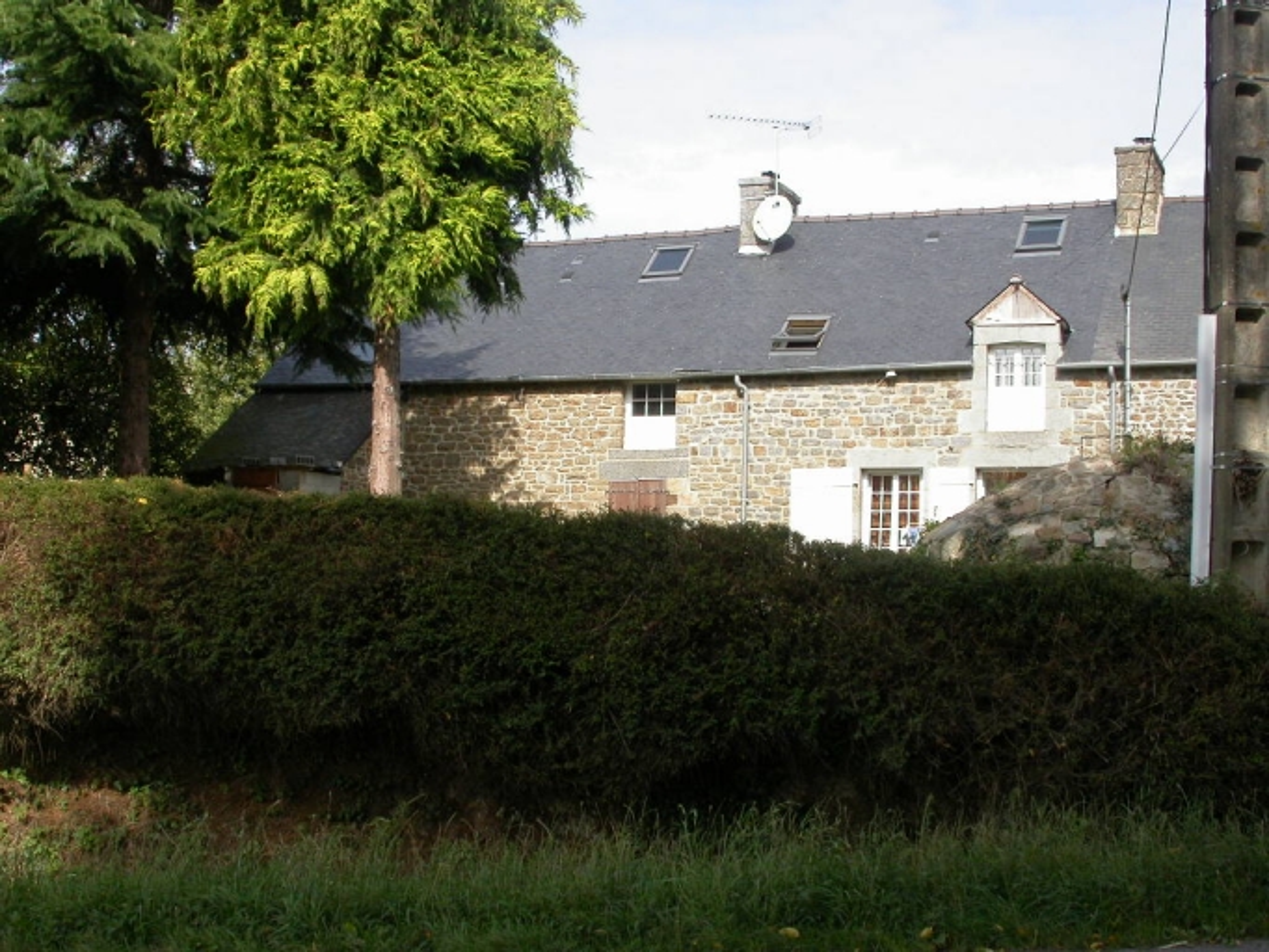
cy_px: 476
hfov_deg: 40.4
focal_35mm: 47
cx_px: 634
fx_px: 1724
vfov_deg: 30.9
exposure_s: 1/212
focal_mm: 9.8
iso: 100
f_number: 7.2
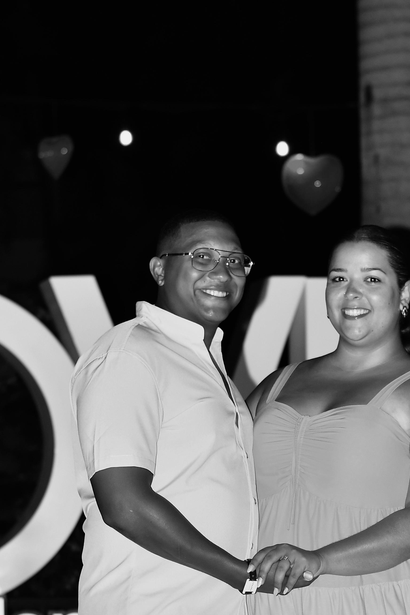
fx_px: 2443
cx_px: 344
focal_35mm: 143
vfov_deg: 14.2
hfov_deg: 9.6
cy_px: 576
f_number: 3.2
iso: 200
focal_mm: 50
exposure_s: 1/320
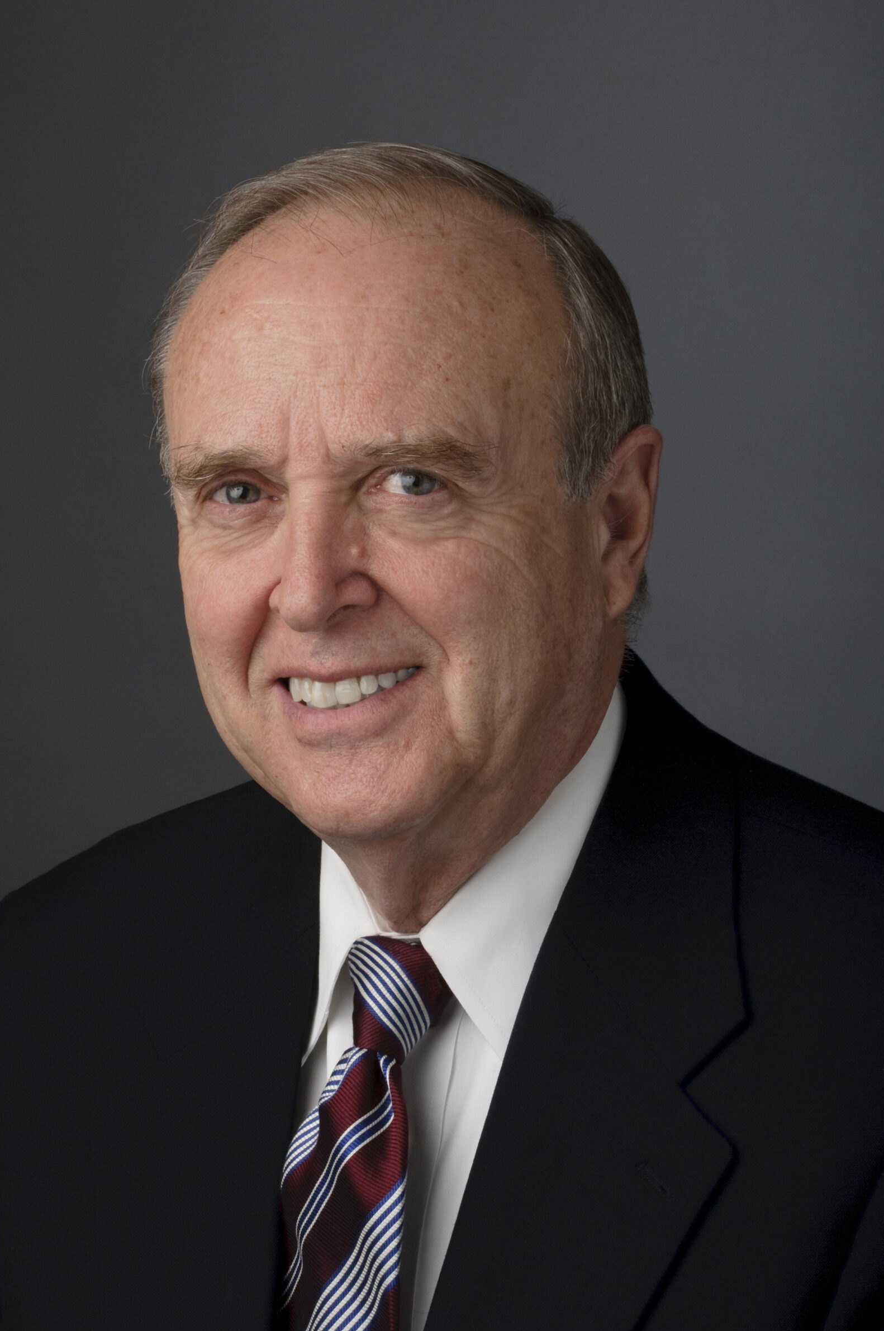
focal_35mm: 158
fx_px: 5834
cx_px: 417
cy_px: 702
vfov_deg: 13.0
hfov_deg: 8.7
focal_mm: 98
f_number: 18
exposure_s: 1/250
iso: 200
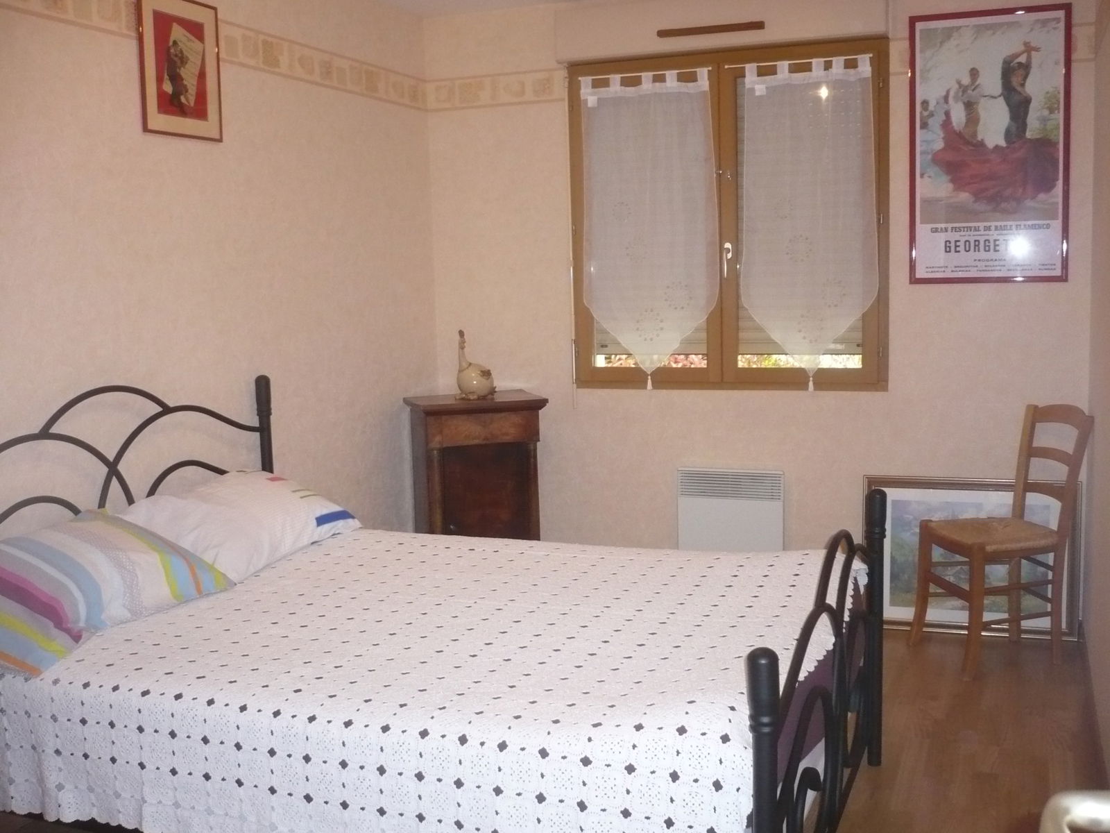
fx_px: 1122
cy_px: 416
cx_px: 555
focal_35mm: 35
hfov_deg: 52.6
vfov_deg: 40.7
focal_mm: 5.8
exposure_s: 1/30
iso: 320
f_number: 2.8
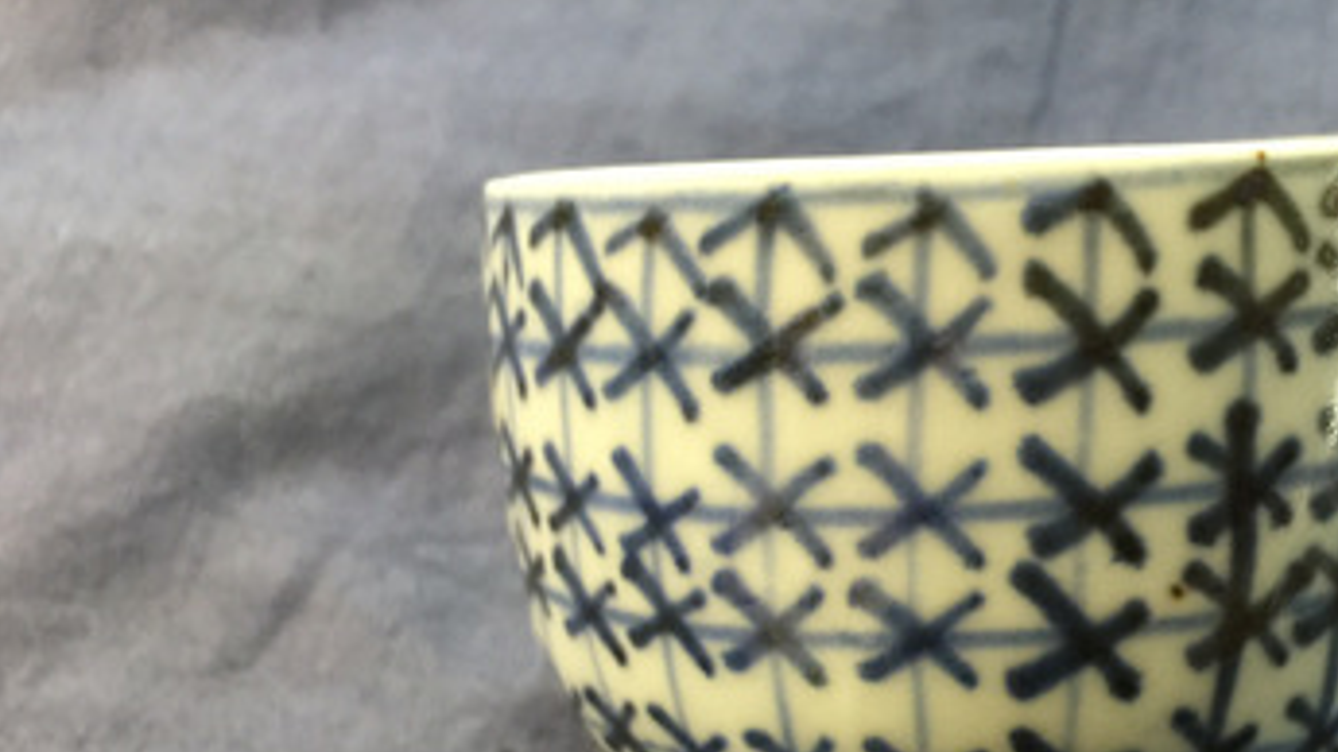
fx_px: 1561
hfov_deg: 45.5
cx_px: 923
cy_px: 558
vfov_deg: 26.8
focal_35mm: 44
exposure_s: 1/10
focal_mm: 4.15
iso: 100
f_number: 2.2
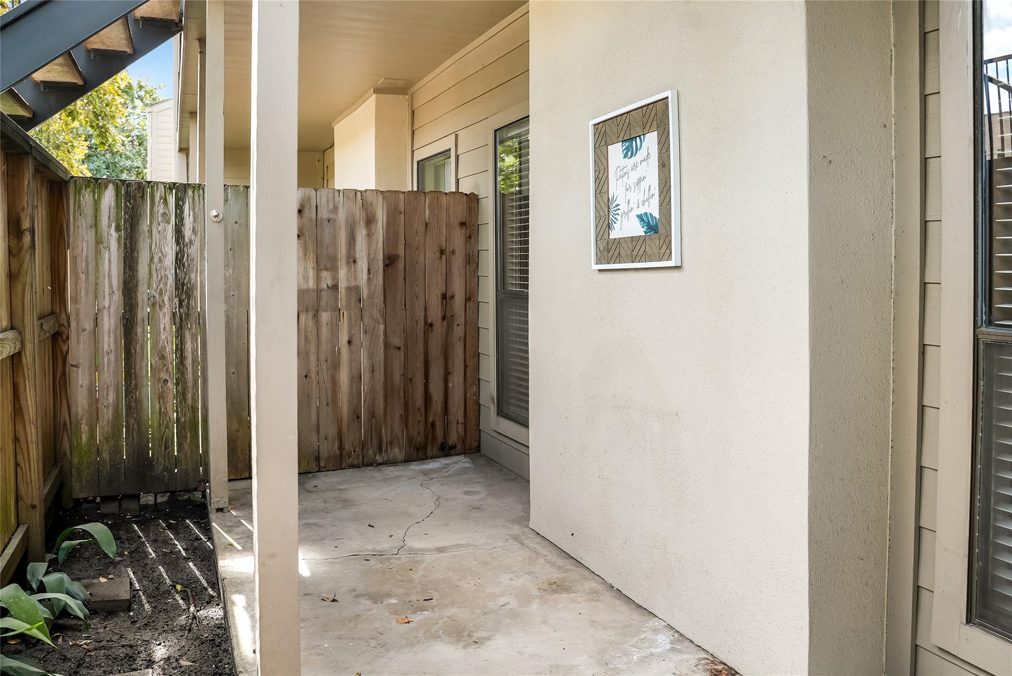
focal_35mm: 28
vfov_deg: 46.4
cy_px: 338
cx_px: 506
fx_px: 787
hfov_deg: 65.5
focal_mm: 28
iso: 200
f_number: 4
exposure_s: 1/160
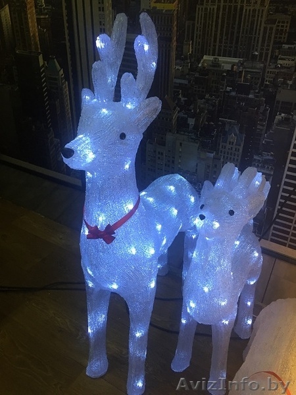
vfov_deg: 61.7
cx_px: 148
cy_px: 198
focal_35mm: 29
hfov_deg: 48.2
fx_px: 331
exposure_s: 1/33
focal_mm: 4.15
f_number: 2.2
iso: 64
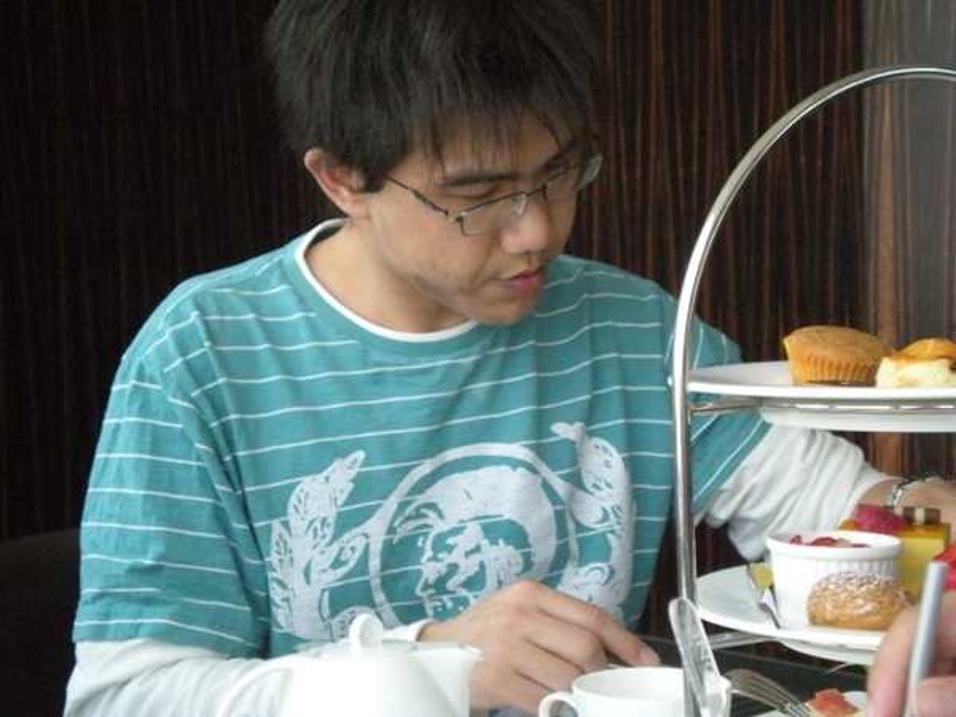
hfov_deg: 26.3
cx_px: 478
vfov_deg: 19.9
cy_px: 358
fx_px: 2044
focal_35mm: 74
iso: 800
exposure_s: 1/185
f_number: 4.6
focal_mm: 12.3
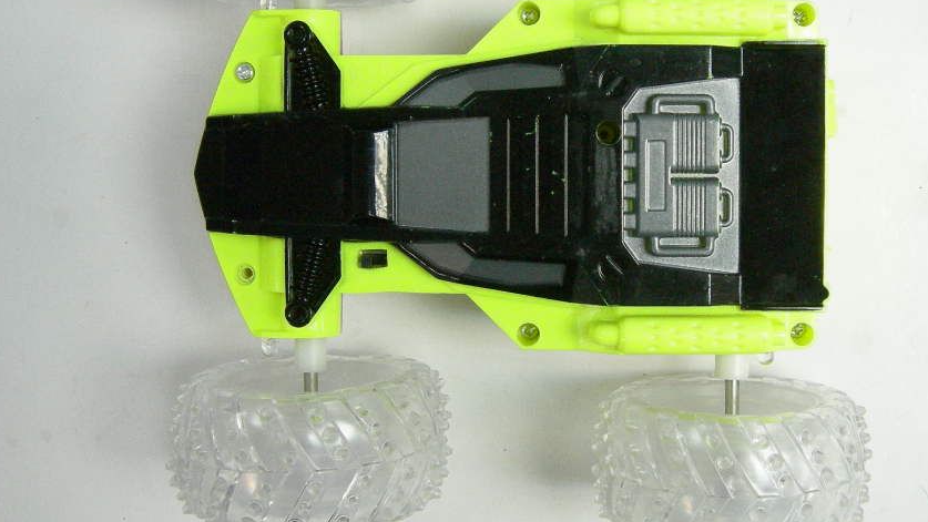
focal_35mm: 48
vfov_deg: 24.8
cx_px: 554
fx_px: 1181
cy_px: 168
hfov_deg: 42.7
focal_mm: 7.5
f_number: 3.4
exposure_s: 1/67.8
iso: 400
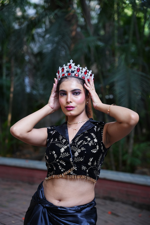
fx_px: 344
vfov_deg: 36.2
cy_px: 112
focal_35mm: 55
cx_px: 75
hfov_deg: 24.6
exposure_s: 1/100
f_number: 2.8
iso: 400
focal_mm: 55
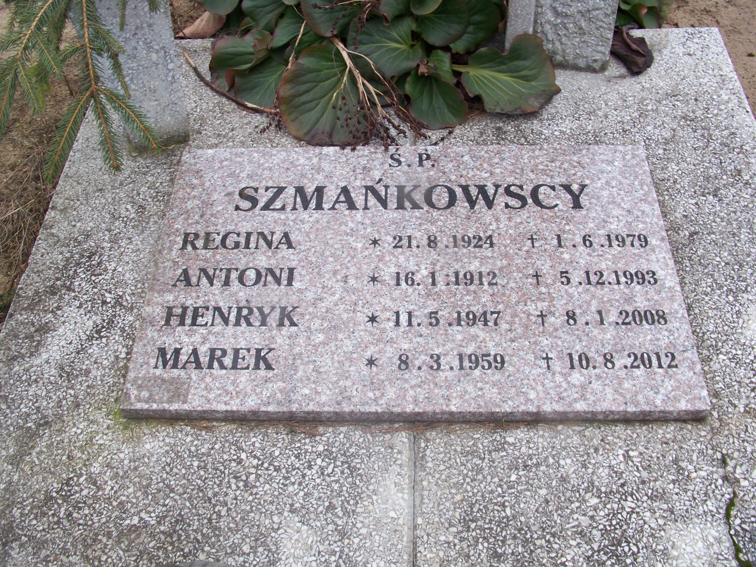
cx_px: 378
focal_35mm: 37
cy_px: 284
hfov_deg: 50.1
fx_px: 808
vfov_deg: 38.7
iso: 64
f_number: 5.6
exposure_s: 1/30
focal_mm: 6.75
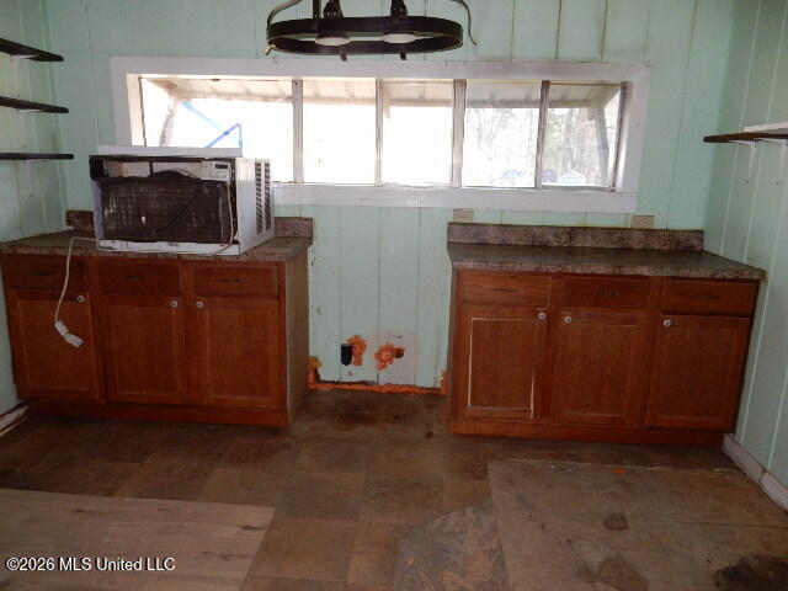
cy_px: 296
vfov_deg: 54.9
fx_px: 569
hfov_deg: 69.4
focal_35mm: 25
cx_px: 394
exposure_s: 1/30
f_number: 3.7
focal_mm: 4.5
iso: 220
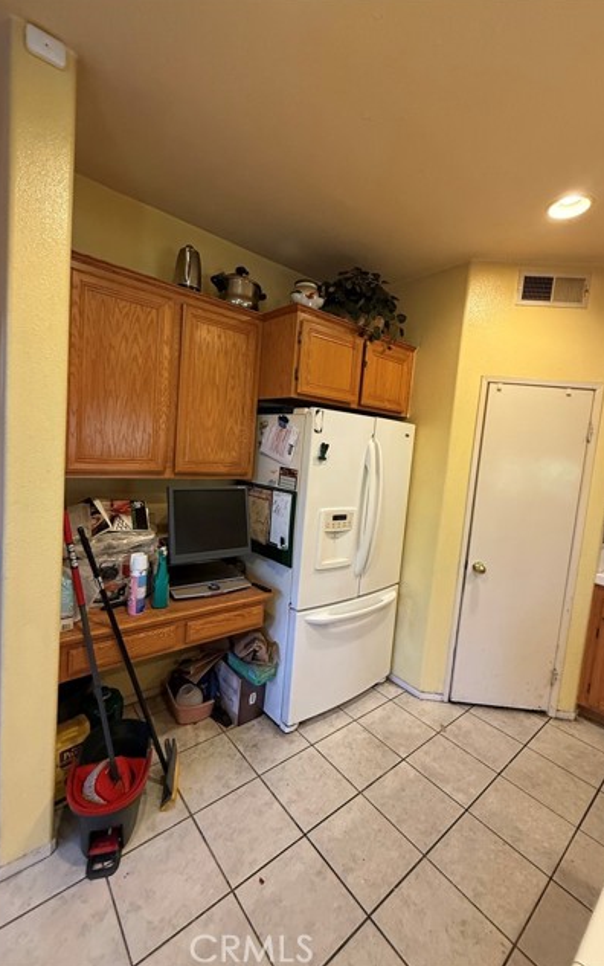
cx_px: 297
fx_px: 395
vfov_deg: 101.4
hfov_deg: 74.8
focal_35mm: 15
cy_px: 482
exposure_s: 1/60
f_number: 2.2
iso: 320
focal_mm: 2.22
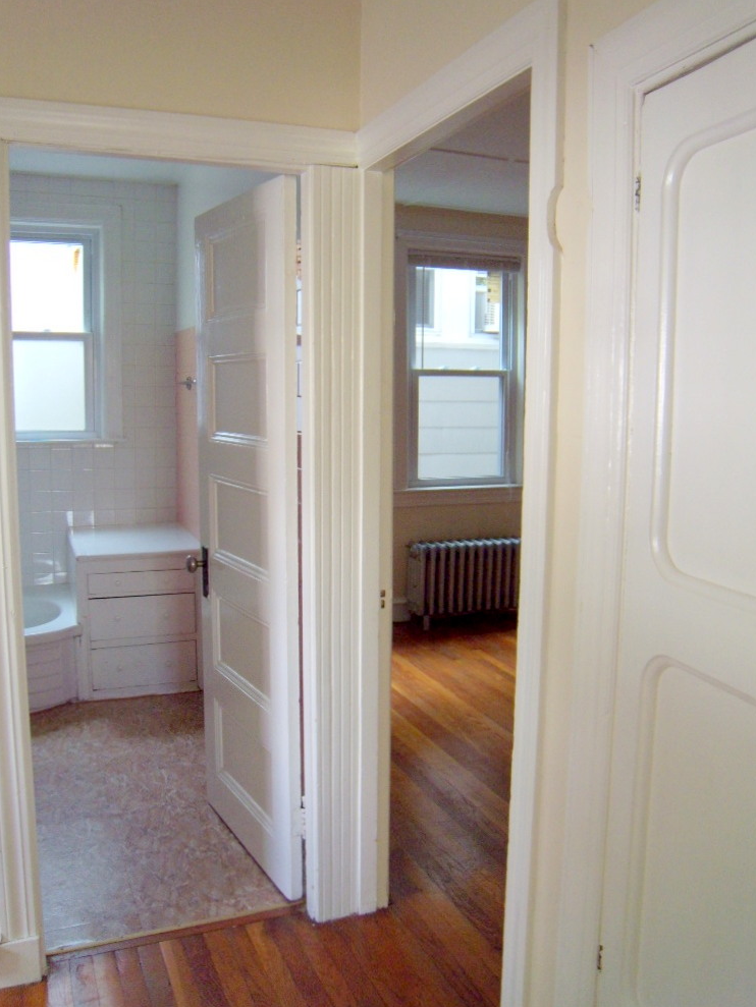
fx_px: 844
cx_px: 385
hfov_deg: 48.2
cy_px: 488
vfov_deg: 61.6
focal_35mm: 29
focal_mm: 6
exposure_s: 1/50
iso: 400
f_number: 2.8
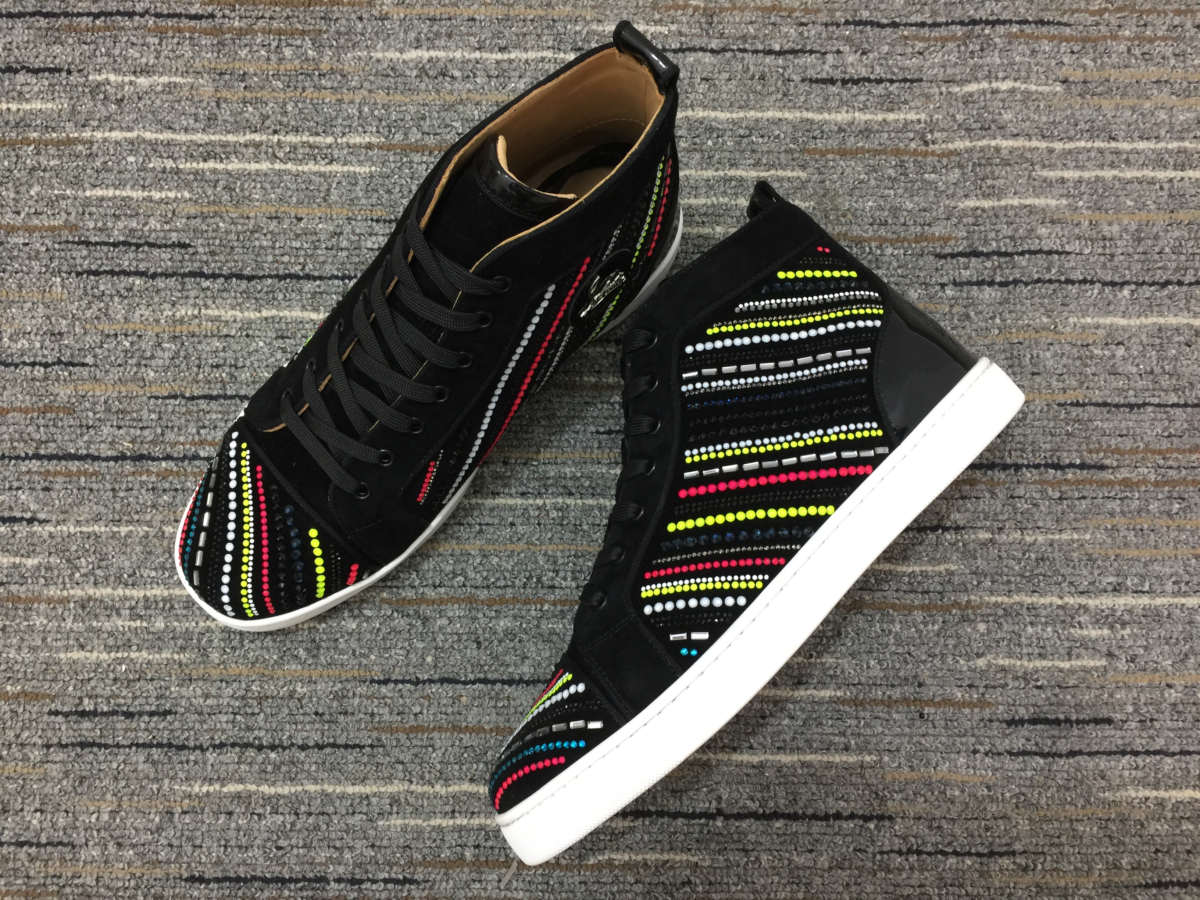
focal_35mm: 29
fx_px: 1005
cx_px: 600
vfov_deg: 48.2
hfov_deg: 61.7
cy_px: 450
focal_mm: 4.15
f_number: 2.2
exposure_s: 1/17
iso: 80
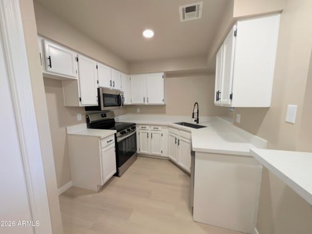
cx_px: 156
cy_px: 117
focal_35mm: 12
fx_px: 108
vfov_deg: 94.6
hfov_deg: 110.5
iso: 58
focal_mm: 2.02
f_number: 1.7
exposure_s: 1/30
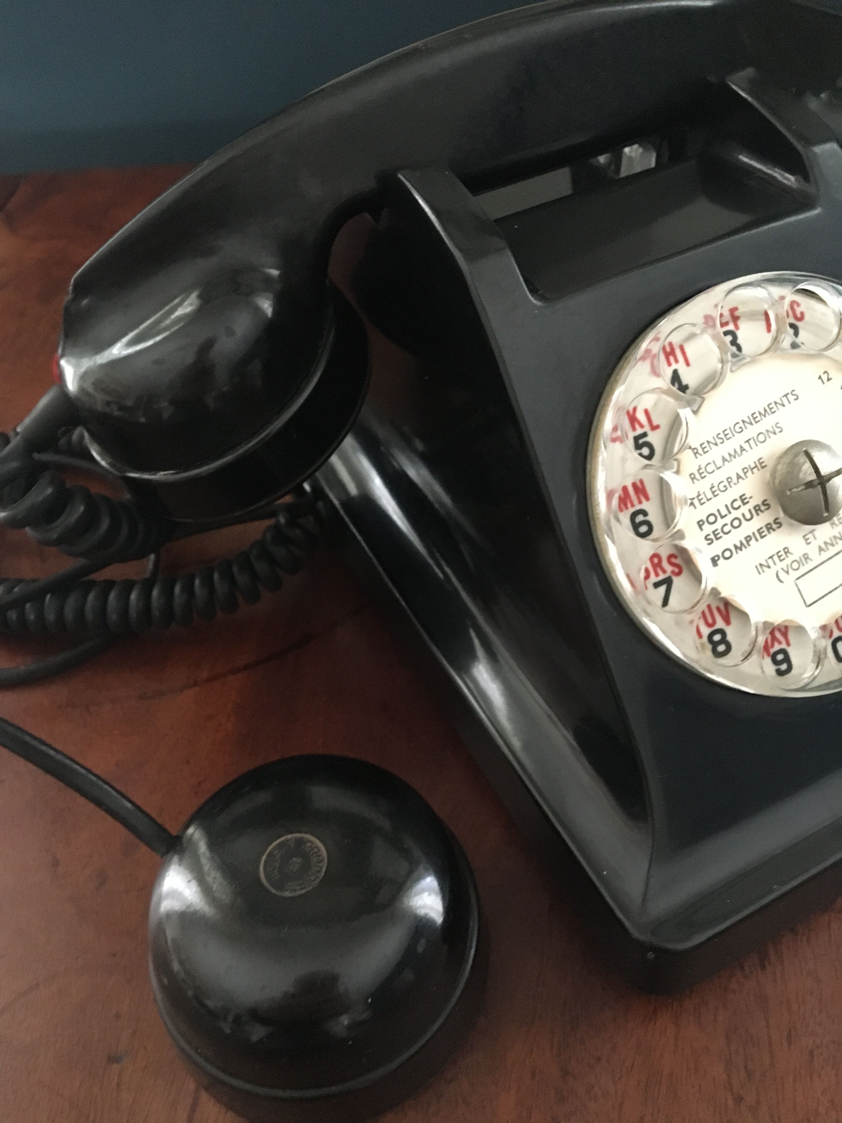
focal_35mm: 29
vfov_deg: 61.7
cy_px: 562
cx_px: 421
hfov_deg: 48.2
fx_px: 941
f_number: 2.2
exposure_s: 1/17
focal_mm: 4.15
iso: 320
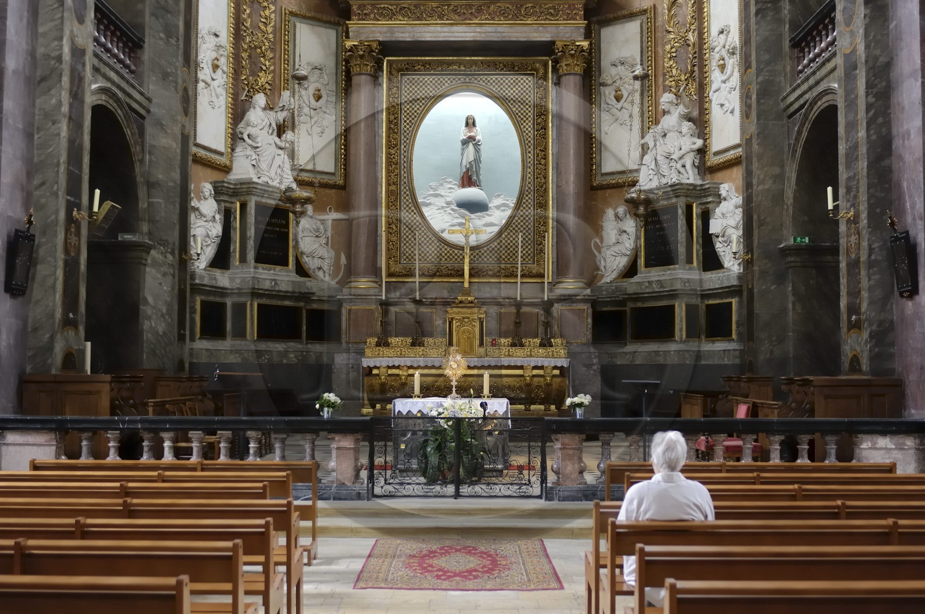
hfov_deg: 46.5
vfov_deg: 31.8
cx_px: 462
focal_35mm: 42
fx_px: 1078
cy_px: 307
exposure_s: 1/40
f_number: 2.8
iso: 400
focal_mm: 28
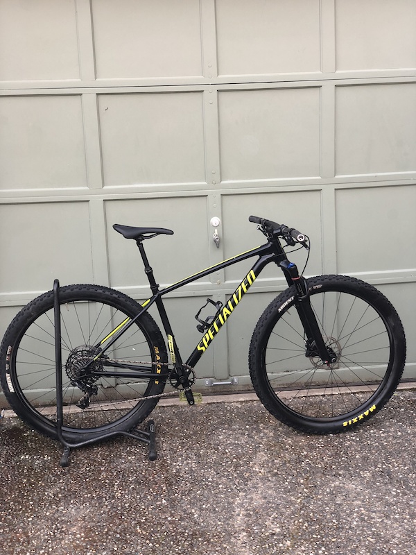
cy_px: 278
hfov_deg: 28.0
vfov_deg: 36.8
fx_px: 833
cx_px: 208
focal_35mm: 52
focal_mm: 6
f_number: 2.4
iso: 32
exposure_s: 1/60
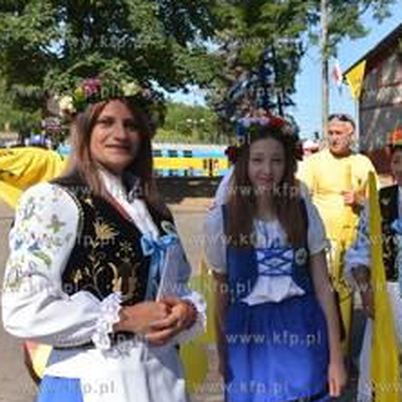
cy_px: 215
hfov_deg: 33.4
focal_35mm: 49
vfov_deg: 34.7
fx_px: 644
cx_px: 337
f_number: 5.6
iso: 250
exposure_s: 1/800
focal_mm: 32
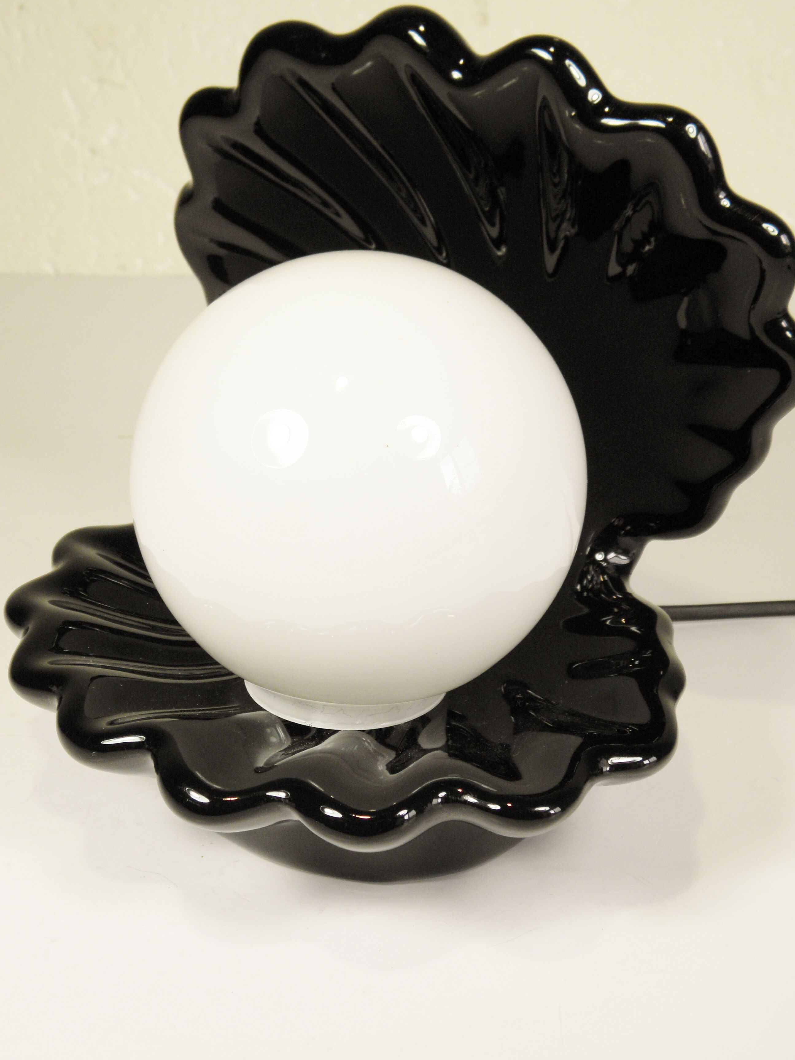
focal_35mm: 54
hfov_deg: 27.0
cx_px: 383
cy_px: 493
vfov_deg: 35.5
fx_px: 1654
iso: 100
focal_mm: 8.6
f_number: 3.9
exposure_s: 1/125
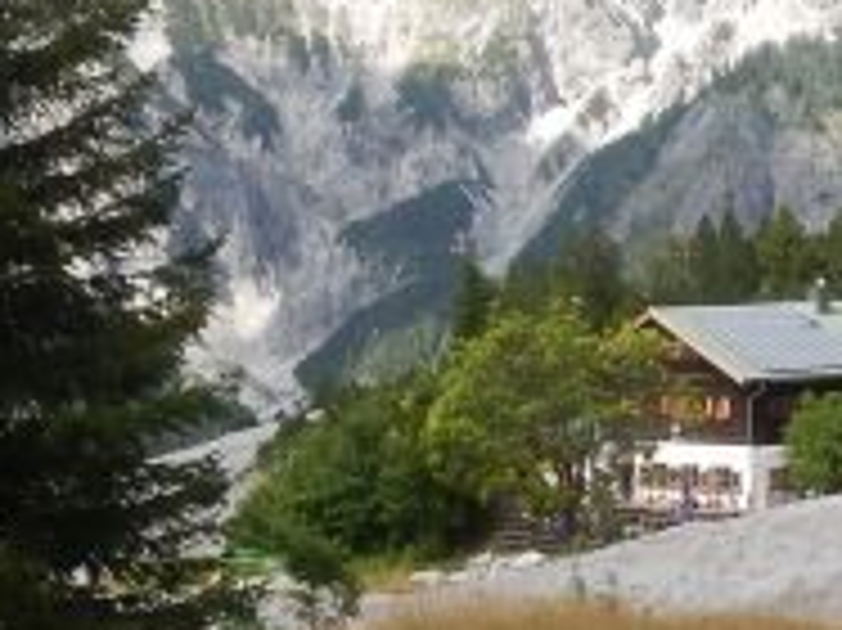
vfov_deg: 12.3
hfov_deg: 16.1
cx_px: 847
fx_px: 2917
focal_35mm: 120
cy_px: 382
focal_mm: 5
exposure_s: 1/500
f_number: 3.9
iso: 125
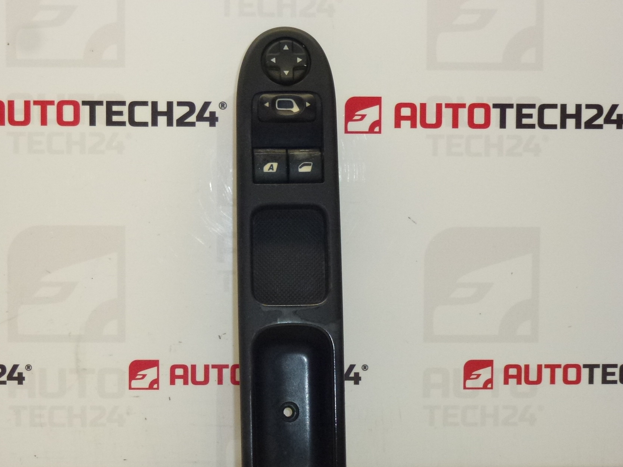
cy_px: 265
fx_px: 1080
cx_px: 260
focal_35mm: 60
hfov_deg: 32.1
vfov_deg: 24.4
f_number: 4.1
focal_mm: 8.7
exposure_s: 1/200
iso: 400
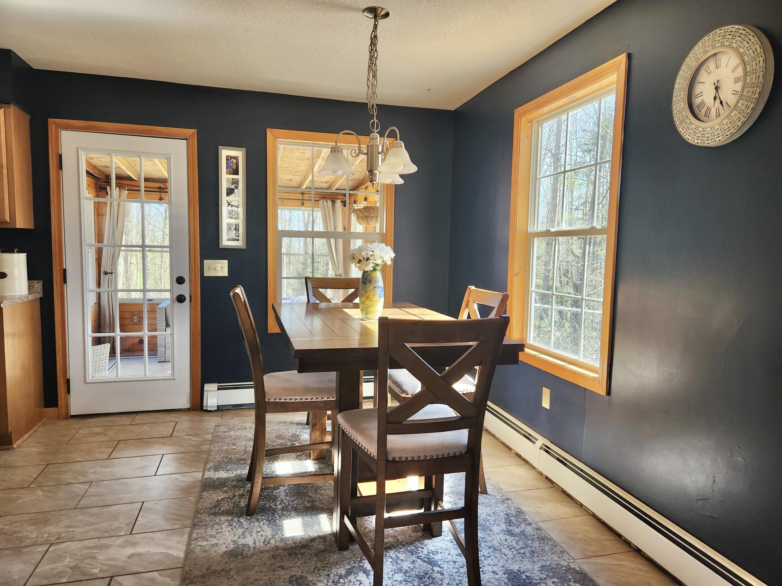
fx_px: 520
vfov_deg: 58.9
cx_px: 391
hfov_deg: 73.9
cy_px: 293
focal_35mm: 23
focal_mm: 5.4
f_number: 1.8
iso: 160
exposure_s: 1/180
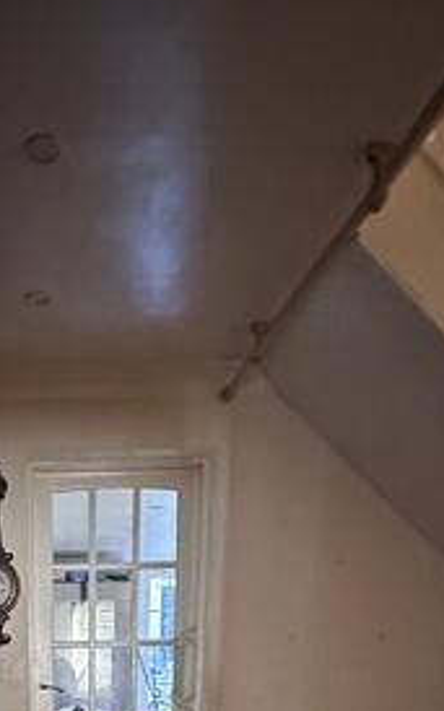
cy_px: 795
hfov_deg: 34.2
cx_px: 44
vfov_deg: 42.5
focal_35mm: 35
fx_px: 678
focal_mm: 2.22
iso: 1000
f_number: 2.2
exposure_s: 1/34
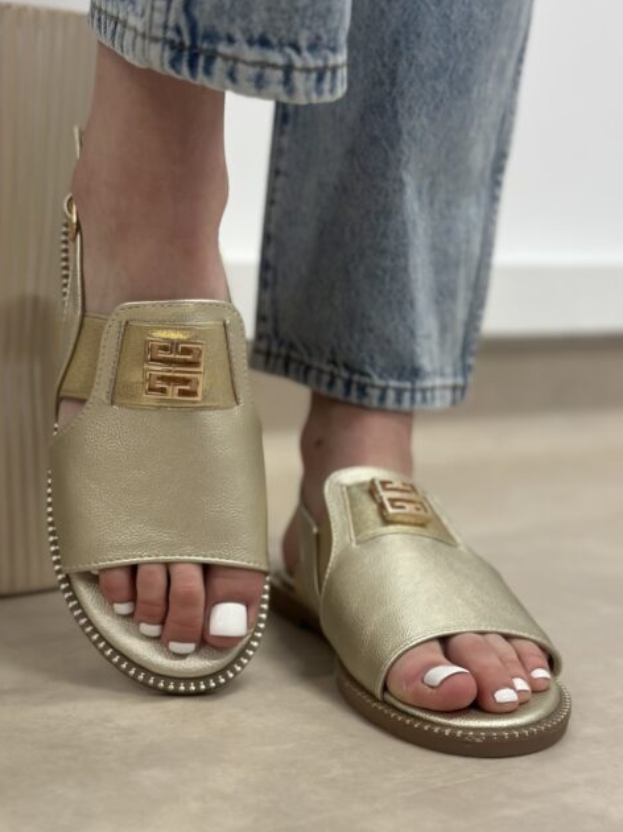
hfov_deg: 24.0
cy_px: 446
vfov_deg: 31.7
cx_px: 281
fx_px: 1465
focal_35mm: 61
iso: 160
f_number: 1.78
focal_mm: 6.86
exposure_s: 1/100
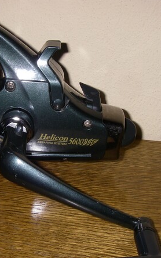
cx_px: 31
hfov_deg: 22.1
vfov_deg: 35.1
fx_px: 407
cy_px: 134
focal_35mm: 58
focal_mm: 6.3
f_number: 6.6
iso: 64
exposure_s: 1/40
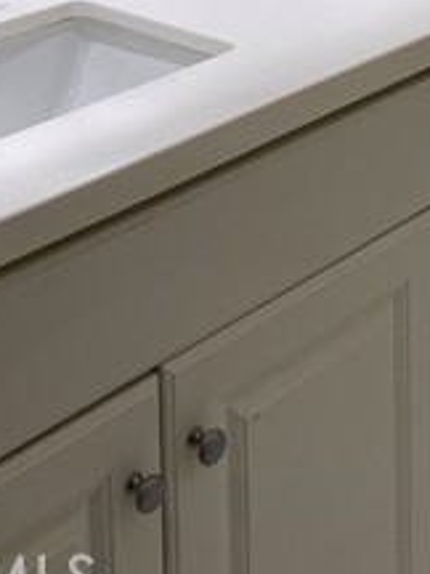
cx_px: 366
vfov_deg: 21.9
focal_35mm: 77
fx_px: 1275
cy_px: -234
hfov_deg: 18.9
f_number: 1.8
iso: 50
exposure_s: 1/120
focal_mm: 4.25
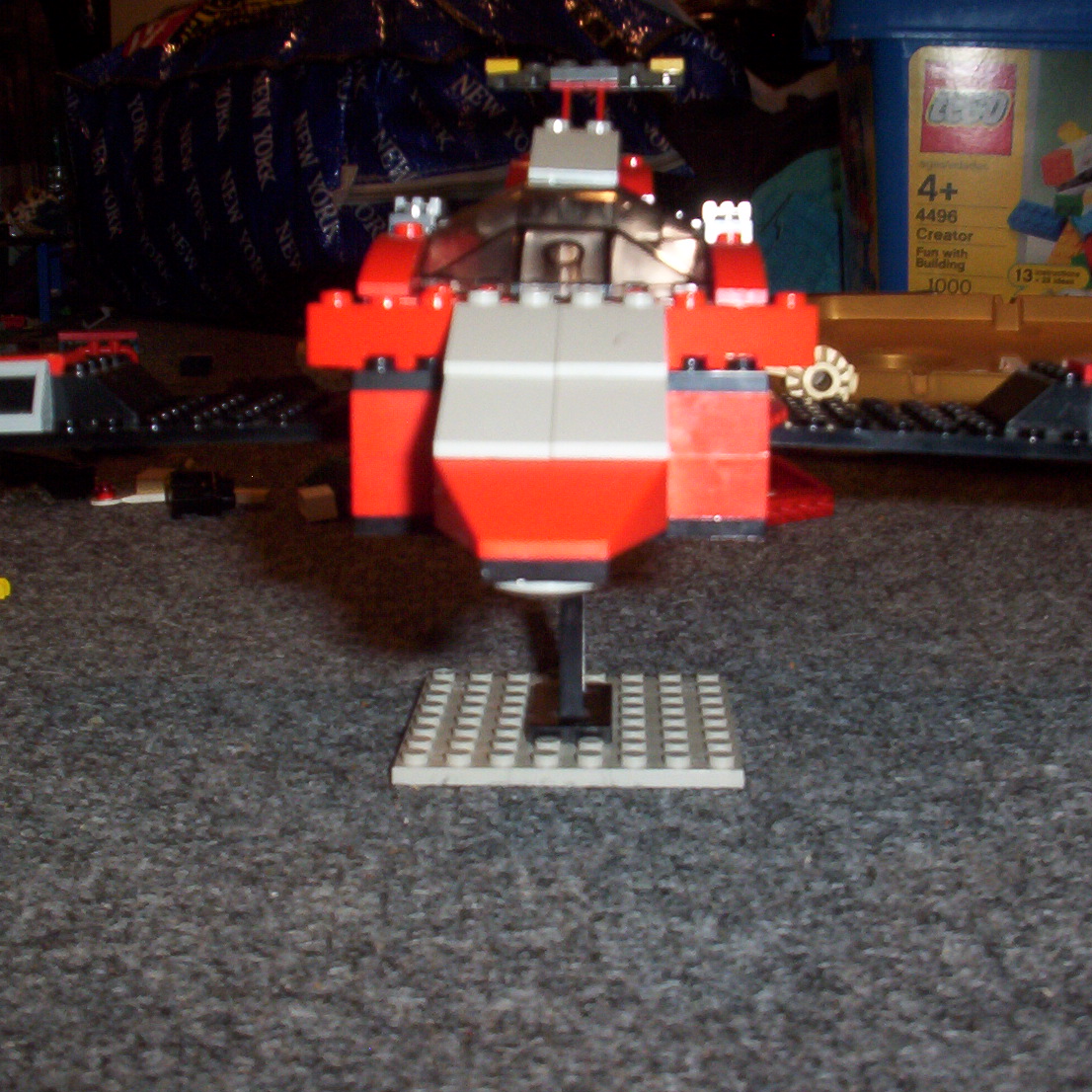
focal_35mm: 51
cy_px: 490
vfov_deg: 33.4
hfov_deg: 33.4
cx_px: 545
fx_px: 1820
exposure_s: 1/30
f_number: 4.5
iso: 140
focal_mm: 6
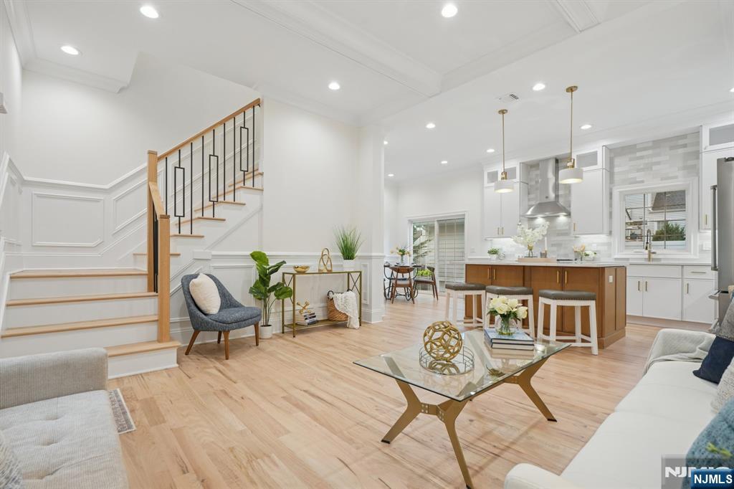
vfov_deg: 73.7
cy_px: 244
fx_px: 326
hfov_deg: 96.8
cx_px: 367
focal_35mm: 16
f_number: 8
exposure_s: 1/100
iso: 400
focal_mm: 16
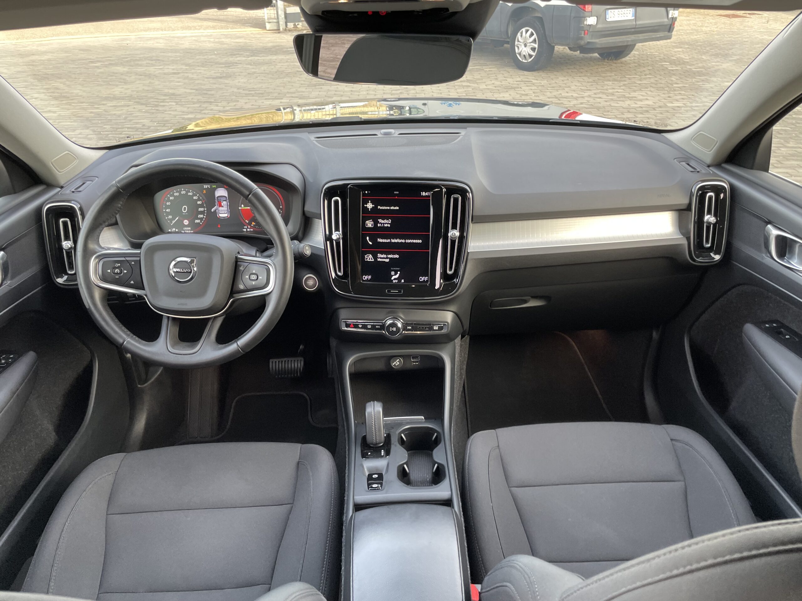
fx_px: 602
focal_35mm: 26
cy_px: 300
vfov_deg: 53.1
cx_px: 401
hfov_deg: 67.3
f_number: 1.6
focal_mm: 4.2
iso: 80
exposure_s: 1/121
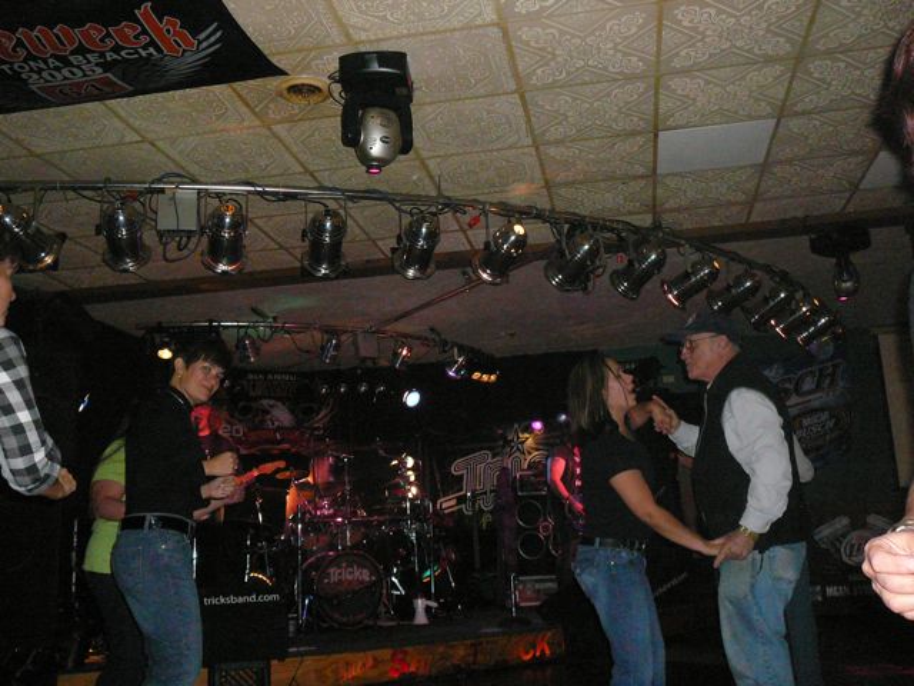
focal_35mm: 35
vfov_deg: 40.7
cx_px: 457
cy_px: 343
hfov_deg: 52.6
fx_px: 924
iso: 400
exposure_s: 1/30
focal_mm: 5.2
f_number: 2.8
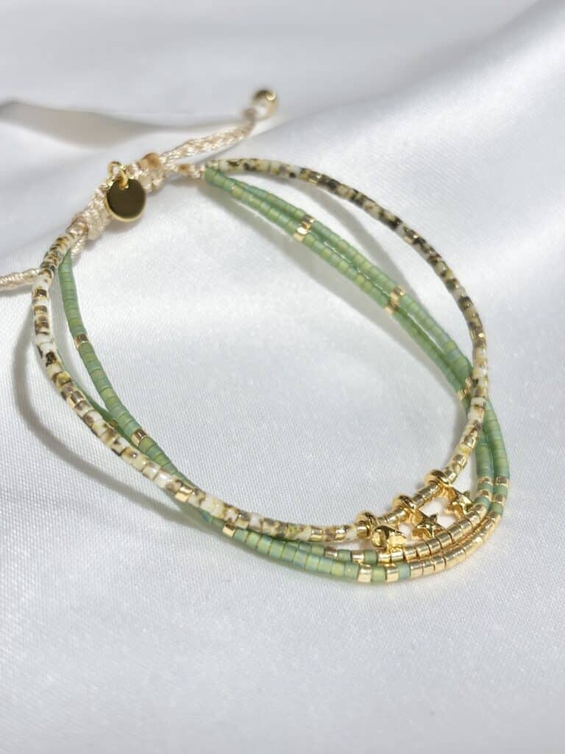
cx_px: 282
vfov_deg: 36.8
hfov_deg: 28.0
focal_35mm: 52
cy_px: 377
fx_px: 1132
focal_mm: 5.96
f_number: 1.6
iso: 32
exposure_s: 1/347
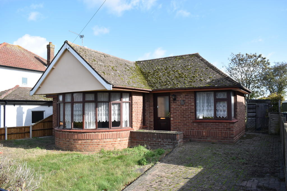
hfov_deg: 67.4
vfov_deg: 47.9
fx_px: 215
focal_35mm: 27
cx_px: 144
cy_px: 96
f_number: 7.1
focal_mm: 18
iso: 100
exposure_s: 1/160
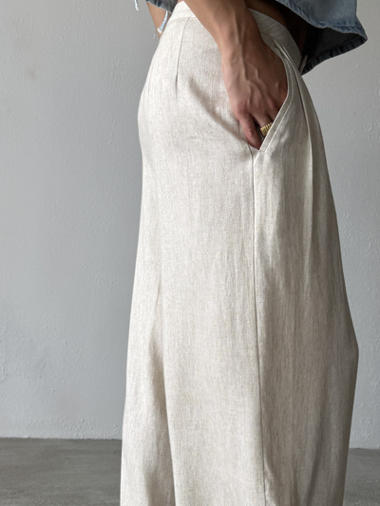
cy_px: 328
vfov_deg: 41.6
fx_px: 658
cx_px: 238
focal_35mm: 45
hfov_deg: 32.0
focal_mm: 6.76
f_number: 1.78
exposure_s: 1/168
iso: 64
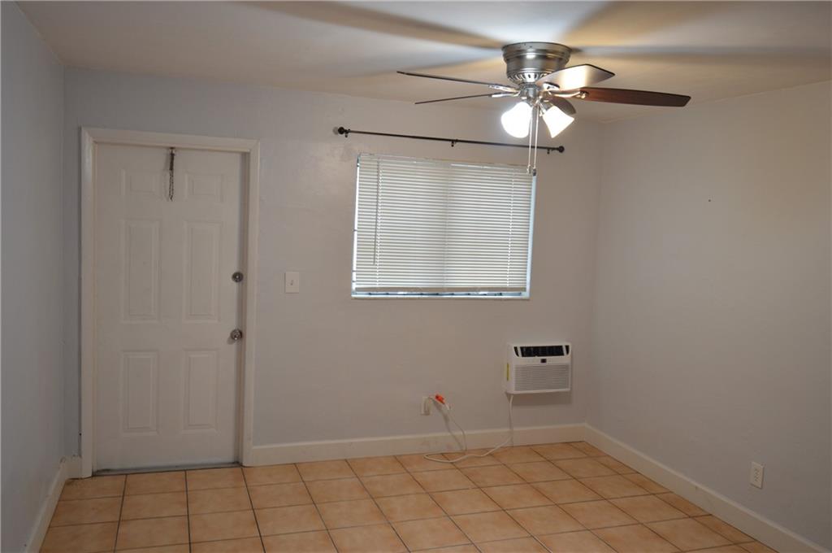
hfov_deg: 62.0
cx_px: 416
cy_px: 276
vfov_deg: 43.5
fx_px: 692
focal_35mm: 30
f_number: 5.6
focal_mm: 20
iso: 400
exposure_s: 1/25
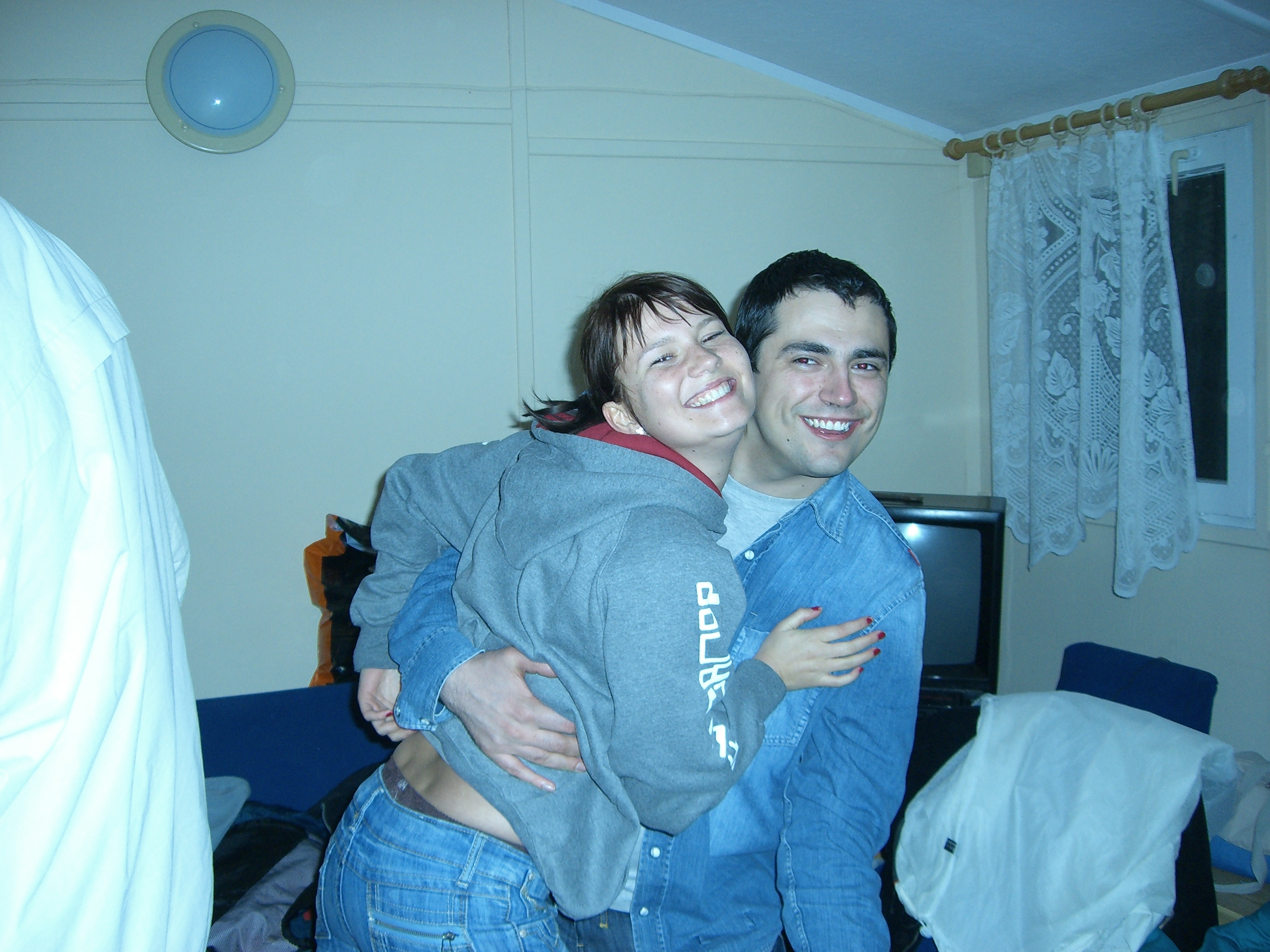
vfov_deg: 37.7
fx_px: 1394
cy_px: 476
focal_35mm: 38
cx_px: 635
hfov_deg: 49.0
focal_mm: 6.2
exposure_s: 1/60
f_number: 2.7
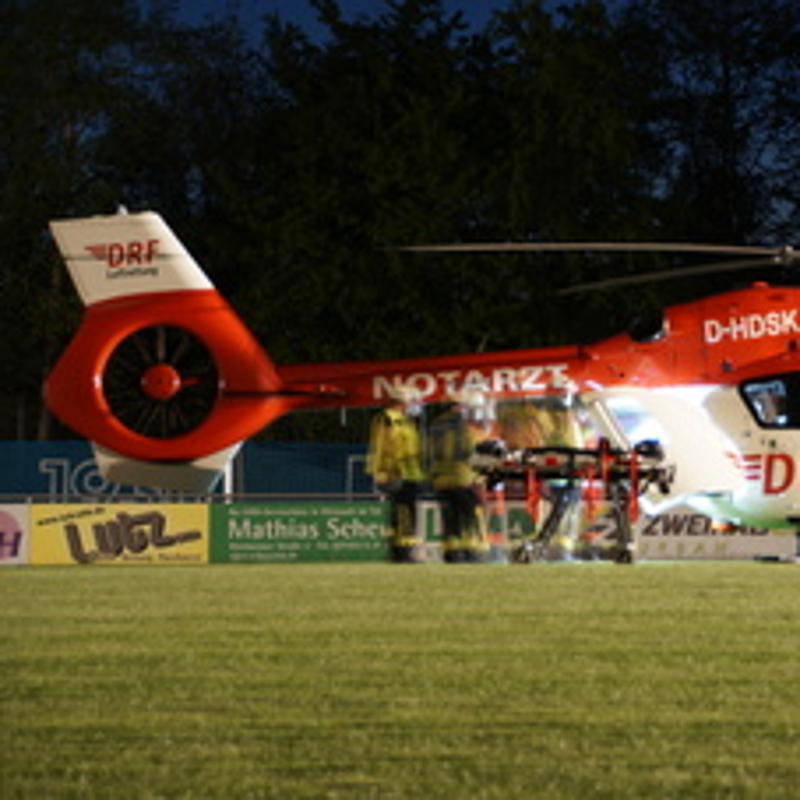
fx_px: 4412
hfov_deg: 10.3
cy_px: 382
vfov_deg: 10.4
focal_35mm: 169
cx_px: 687
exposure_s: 20
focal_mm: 75
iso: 50
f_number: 5.6
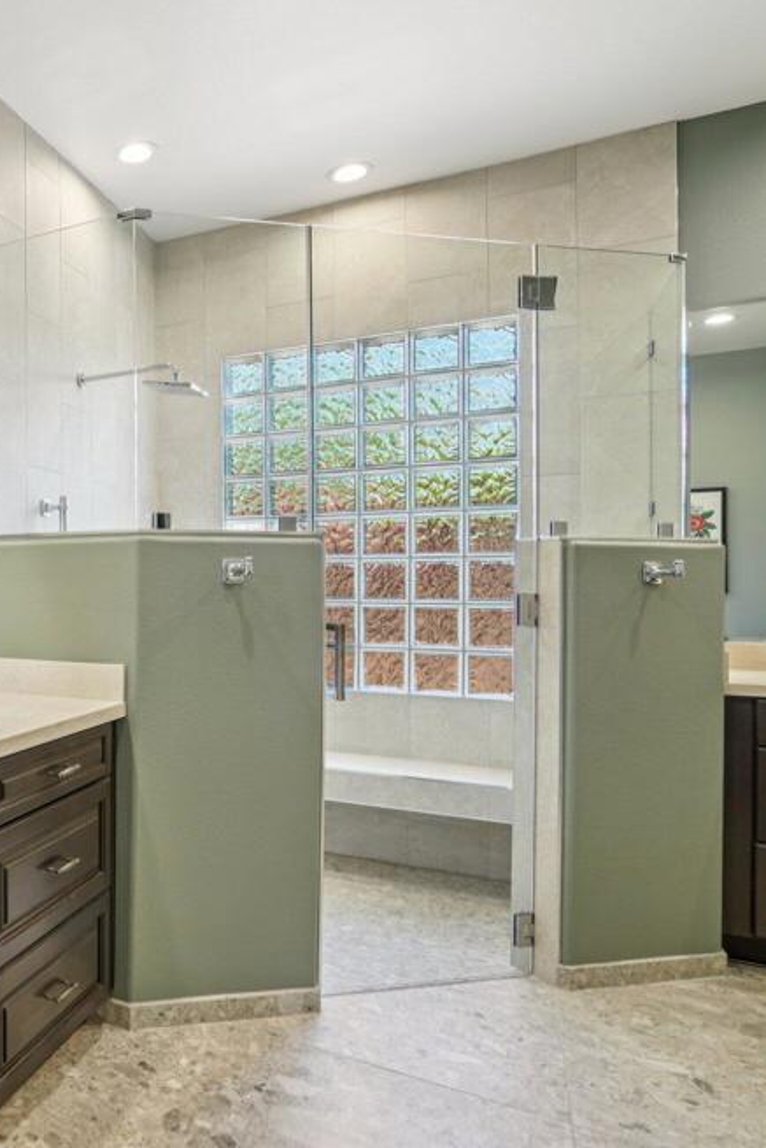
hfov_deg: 39.8
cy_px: 596
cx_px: -110
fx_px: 797
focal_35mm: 25
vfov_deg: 71.5
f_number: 7.1
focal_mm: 16
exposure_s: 1/30
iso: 400
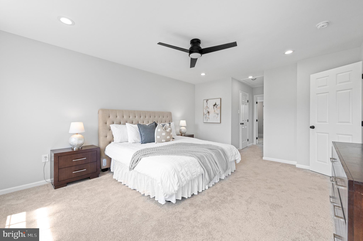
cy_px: 120
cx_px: 182
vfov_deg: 81.1
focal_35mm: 14
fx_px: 141
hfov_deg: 104.3
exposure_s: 1/250
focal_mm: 14
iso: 1600
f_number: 8
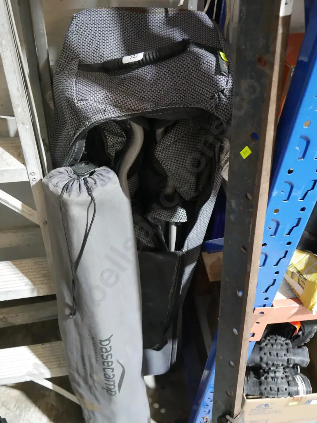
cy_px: 212
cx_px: 158
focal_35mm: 36
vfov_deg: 51.3
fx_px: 439
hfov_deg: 39.7
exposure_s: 1/60
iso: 3200
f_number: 4
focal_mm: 18
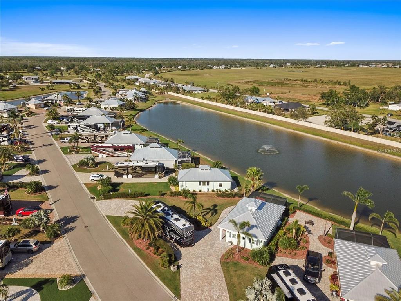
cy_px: 150
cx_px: 200
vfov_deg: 53.1
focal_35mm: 26
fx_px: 301
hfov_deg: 67.3
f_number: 2.2
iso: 100
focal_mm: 4.73
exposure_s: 1/2600
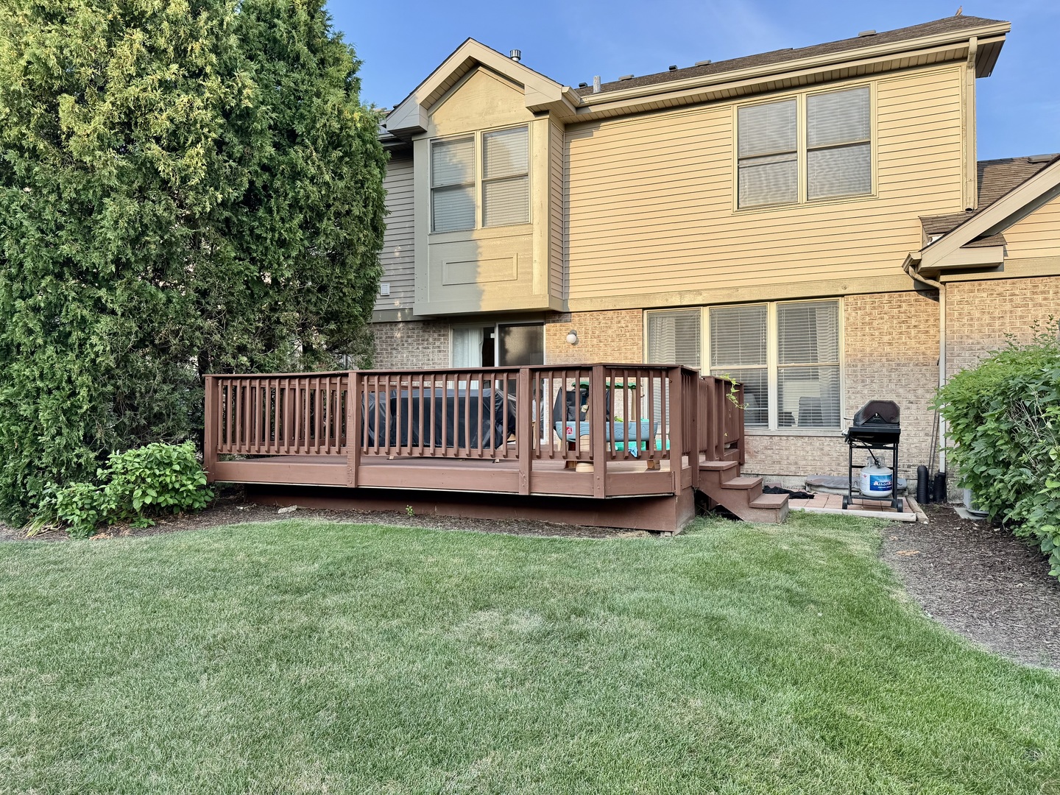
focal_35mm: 24
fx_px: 735
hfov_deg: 71.6
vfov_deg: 56.8
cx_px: 530
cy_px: 398
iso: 80
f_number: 1.78
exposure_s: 1/1094
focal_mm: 6.76
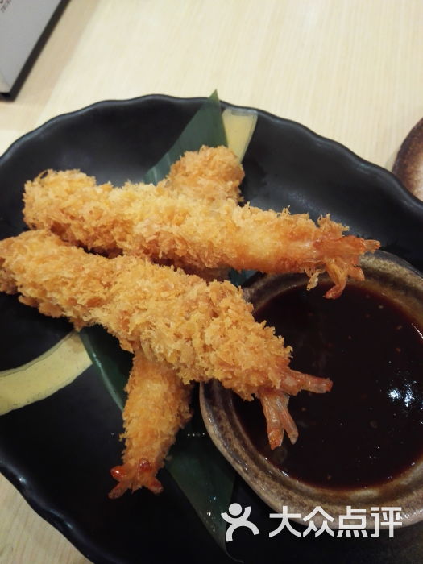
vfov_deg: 61.7
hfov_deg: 48.2
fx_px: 472
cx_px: 212
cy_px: 282
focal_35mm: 29
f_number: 2
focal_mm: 3.8
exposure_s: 1/33.3
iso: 320
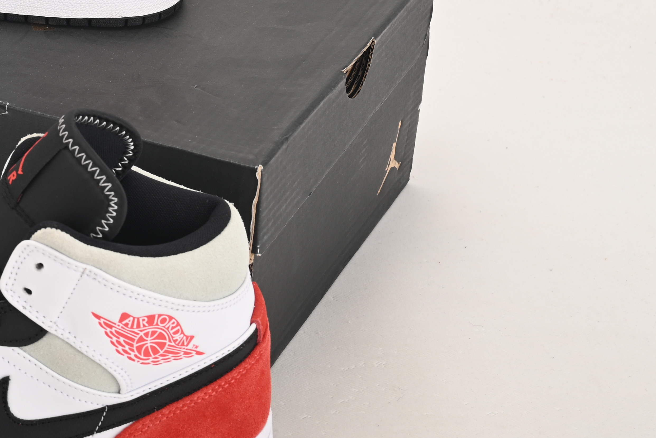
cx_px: -29
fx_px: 2206
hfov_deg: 16.5
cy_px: 78
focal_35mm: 121
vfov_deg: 11.3
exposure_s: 1/200
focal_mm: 50
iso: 100
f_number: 11
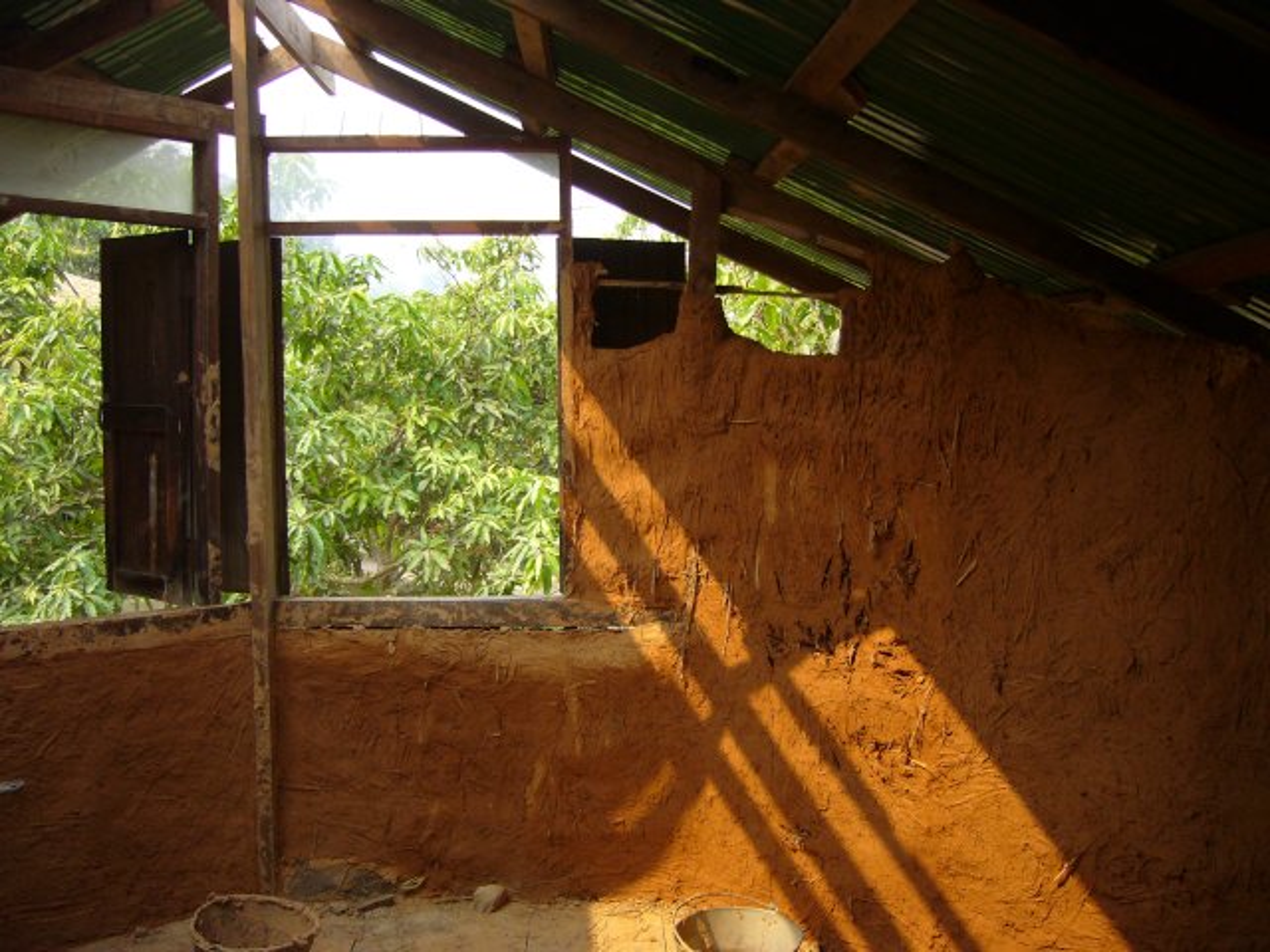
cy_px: 476
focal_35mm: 35
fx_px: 1284
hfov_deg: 52.6
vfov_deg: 40.7
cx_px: 635
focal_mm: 5.8
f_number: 2.8
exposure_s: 1/250
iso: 100
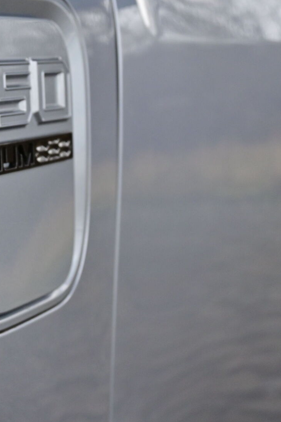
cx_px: 75
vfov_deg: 16.7
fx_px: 1439
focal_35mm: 123
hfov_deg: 11.1
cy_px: 182
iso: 640
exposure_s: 1/320
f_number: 6
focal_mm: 47
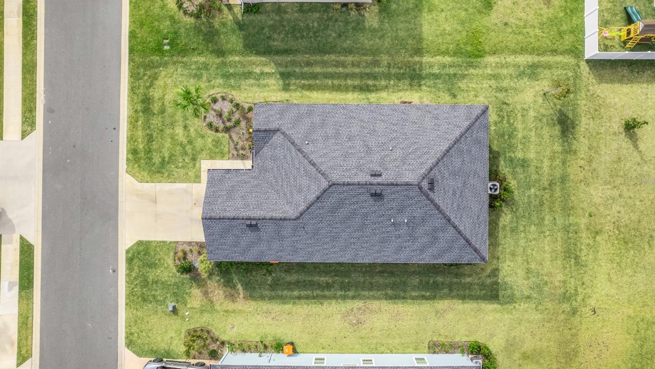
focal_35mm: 24
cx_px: 339
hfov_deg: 76.3
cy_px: 181
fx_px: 417
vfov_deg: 47.7
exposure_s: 1/60
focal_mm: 8.38
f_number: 2.8
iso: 110
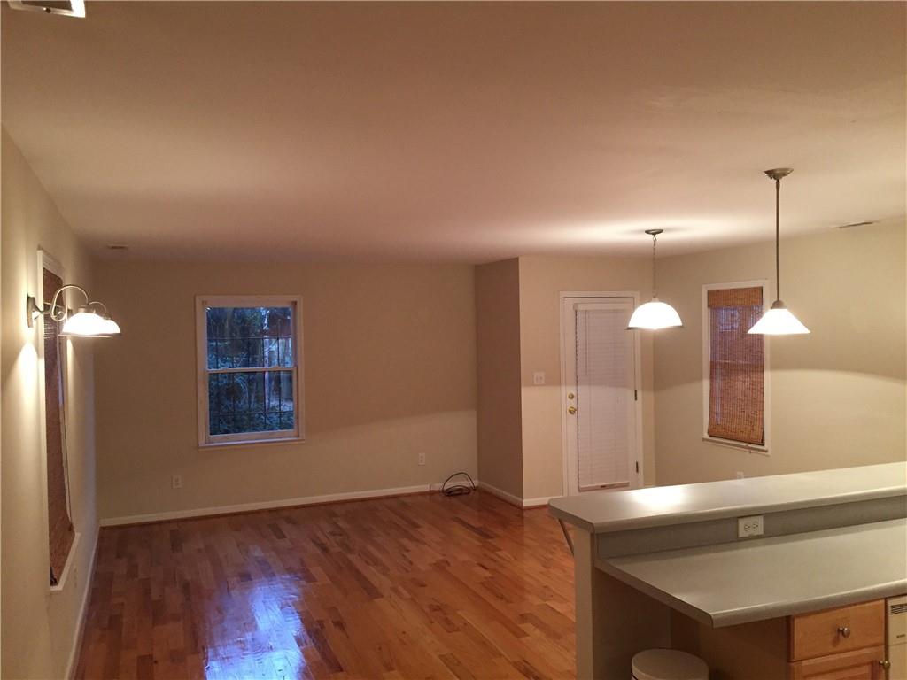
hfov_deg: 61.7
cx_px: 454
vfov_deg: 48.2
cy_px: 340
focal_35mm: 29
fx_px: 760
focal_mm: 4.15
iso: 160
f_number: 2.2
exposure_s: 1/30
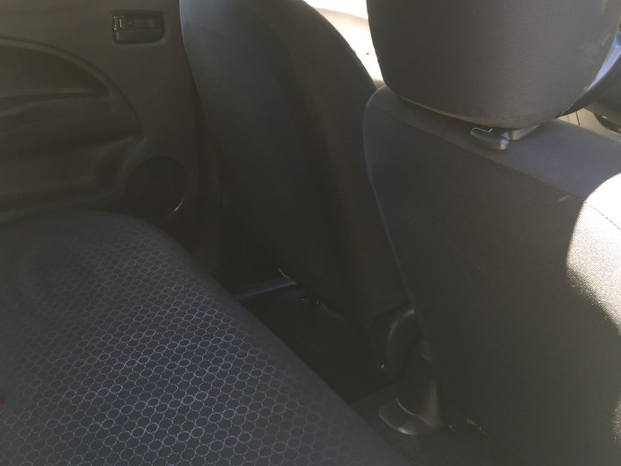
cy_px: 221
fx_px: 771
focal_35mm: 43
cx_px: 279
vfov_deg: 33.6
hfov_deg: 43.8
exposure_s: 1/60
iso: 40
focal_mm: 4.15
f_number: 2.2
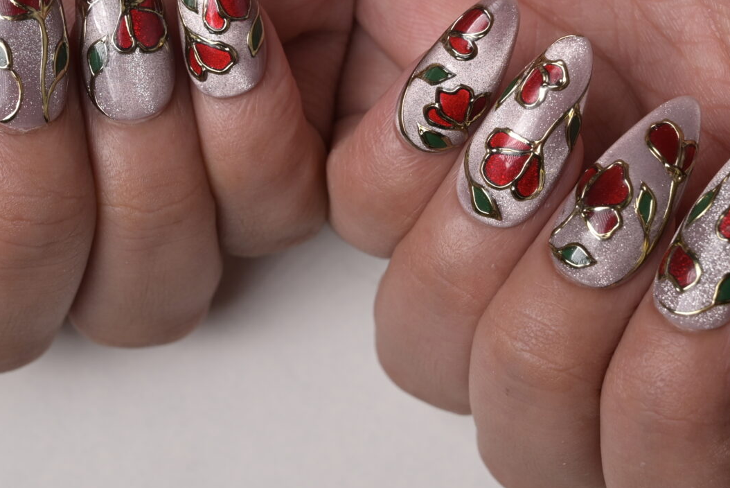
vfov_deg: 8.1
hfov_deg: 12.1
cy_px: 102
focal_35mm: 170
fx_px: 3449
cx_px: 296
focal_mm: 70
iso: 160
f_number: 9
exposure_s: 1/160
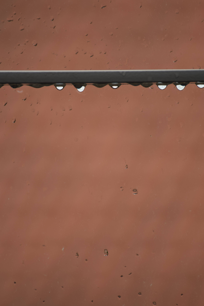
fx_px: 3825
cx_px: 102
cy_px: 153
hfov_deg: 3.1
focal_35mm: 450
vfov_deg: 4.6
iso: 100
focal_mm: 300
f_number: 5.6
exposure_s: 1/200
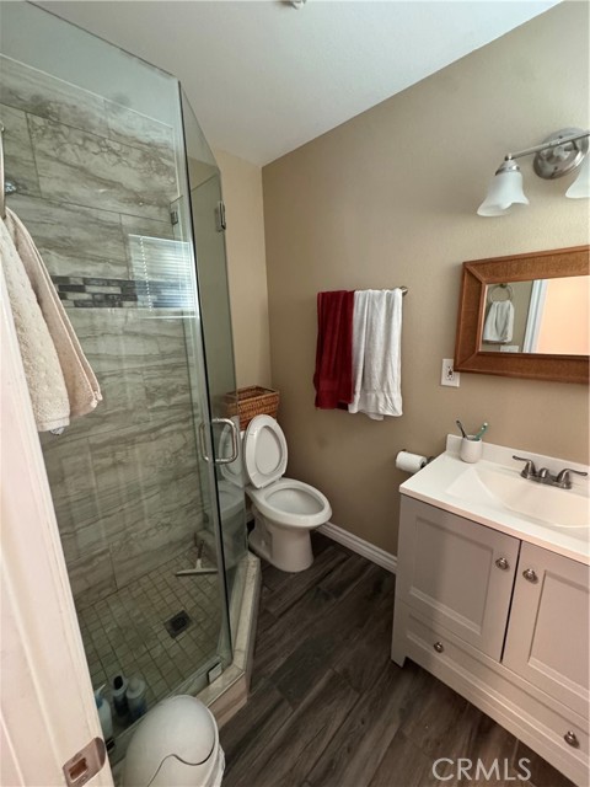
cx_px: 295
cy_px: 394
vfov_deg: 102.1
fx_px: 318
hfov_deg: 85.7
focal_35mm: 14
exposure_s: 1/60
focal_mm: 2.22
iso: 1000
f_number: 2.2
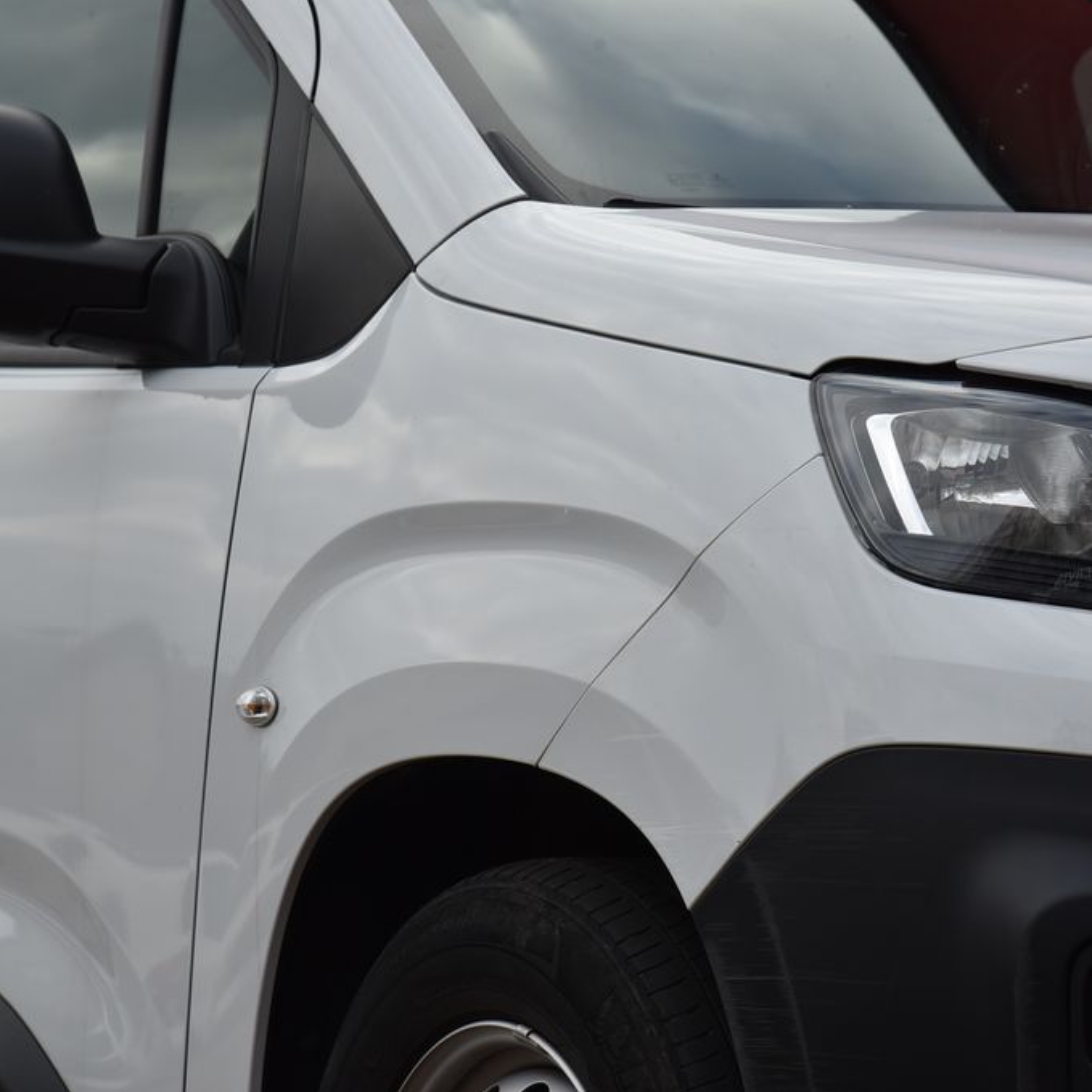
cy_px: 545
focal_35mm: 154
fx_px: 5496
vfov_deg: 11.3
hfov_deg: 11.3
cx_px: 667
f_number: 9
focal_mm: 120
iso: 500
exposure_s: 1/320
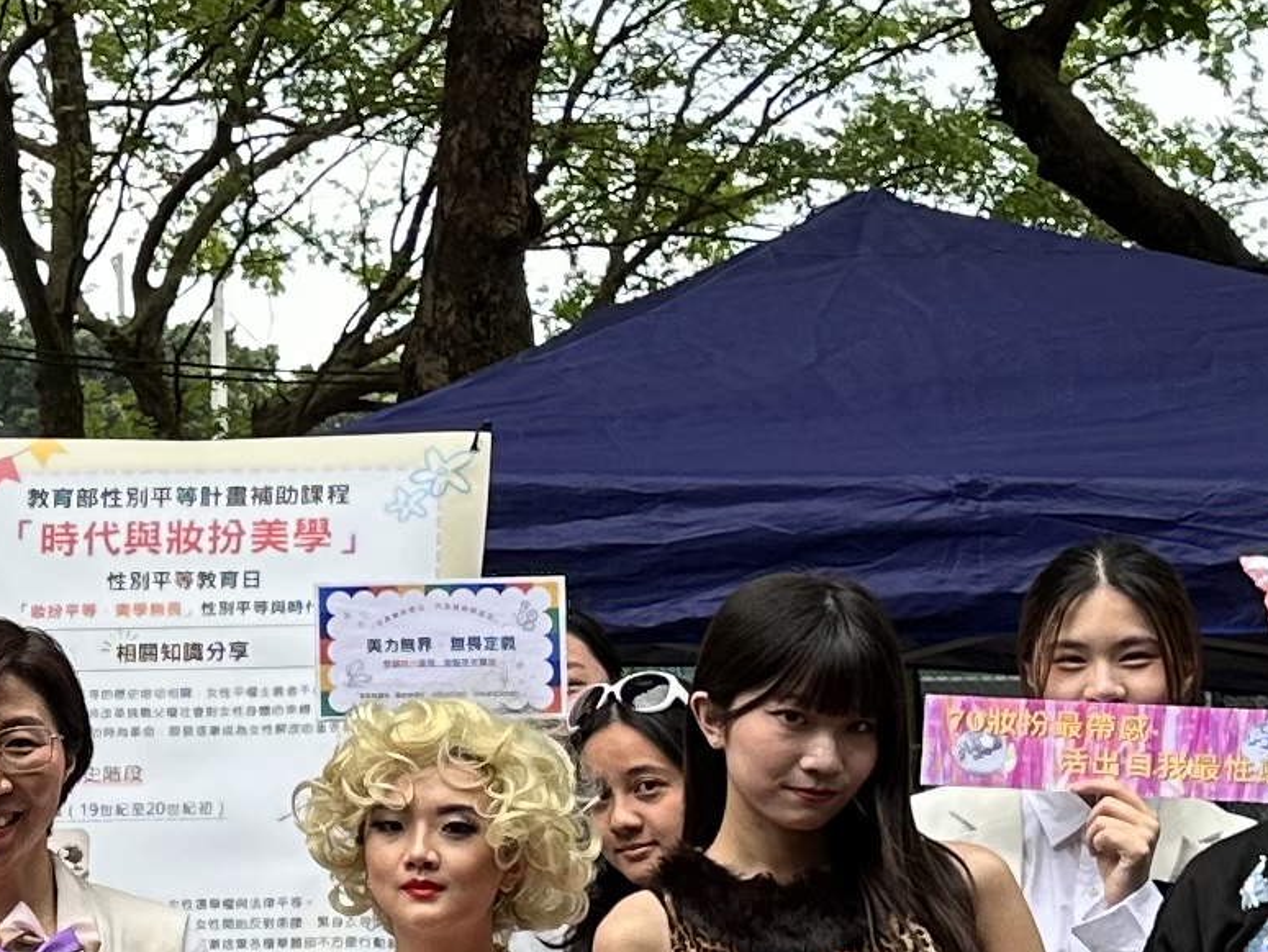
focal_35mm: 125
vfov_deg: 11.8
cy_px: 639
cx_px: -519
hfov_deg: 14.8
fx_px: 4580
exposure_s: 1/469
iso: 80
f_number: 1.78
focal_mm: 6.86
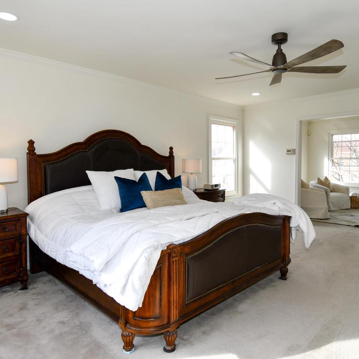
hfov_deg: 67.1
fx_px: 270
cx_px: 197
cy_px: 180
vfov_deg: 67.3
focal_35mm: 23
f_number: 5.6
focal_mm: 12
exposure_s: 1/125
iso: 160
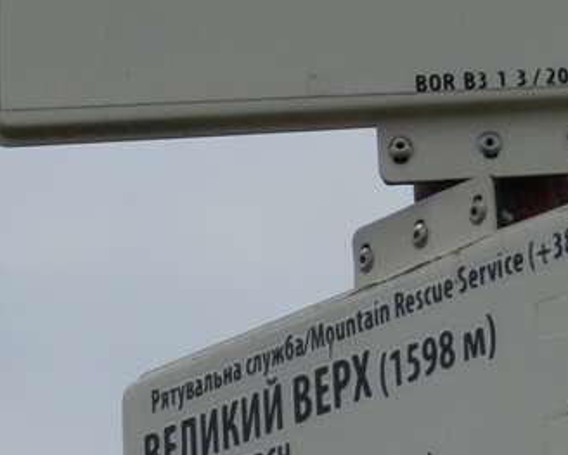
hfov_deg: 9.3
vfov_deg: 7.4
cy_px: -140
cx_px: 358
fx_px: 3483
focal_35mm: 207
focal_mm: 12.1
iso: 160
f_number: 5
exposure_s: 1/800
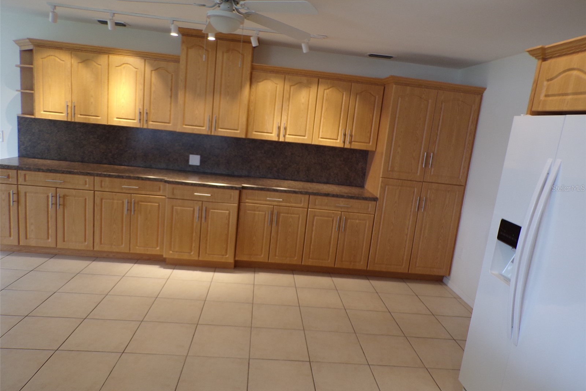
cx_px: 293
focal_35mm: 25
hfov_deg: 71.5
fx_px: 407
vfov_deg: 51.3
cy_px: 188
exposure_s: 1/34
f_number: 3
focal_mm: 4.3
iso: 106
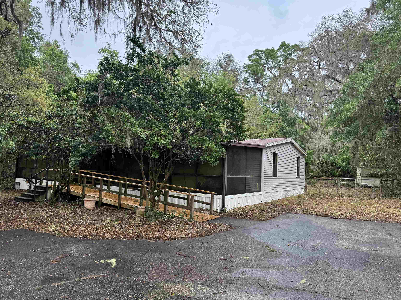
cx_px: 200
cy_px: 150
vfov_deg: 56.8
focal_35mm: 24
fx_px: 278
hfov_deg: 71.6
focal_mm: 6.76
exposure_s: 1/730
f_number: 1.78
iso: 80
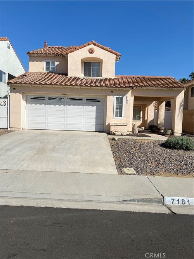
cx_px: 97
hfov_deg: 53.0
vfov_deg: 67.3
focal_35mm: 26
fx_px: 194
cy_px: 130
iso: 32
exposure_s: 1/5236
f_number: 1.8
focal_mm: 4.25
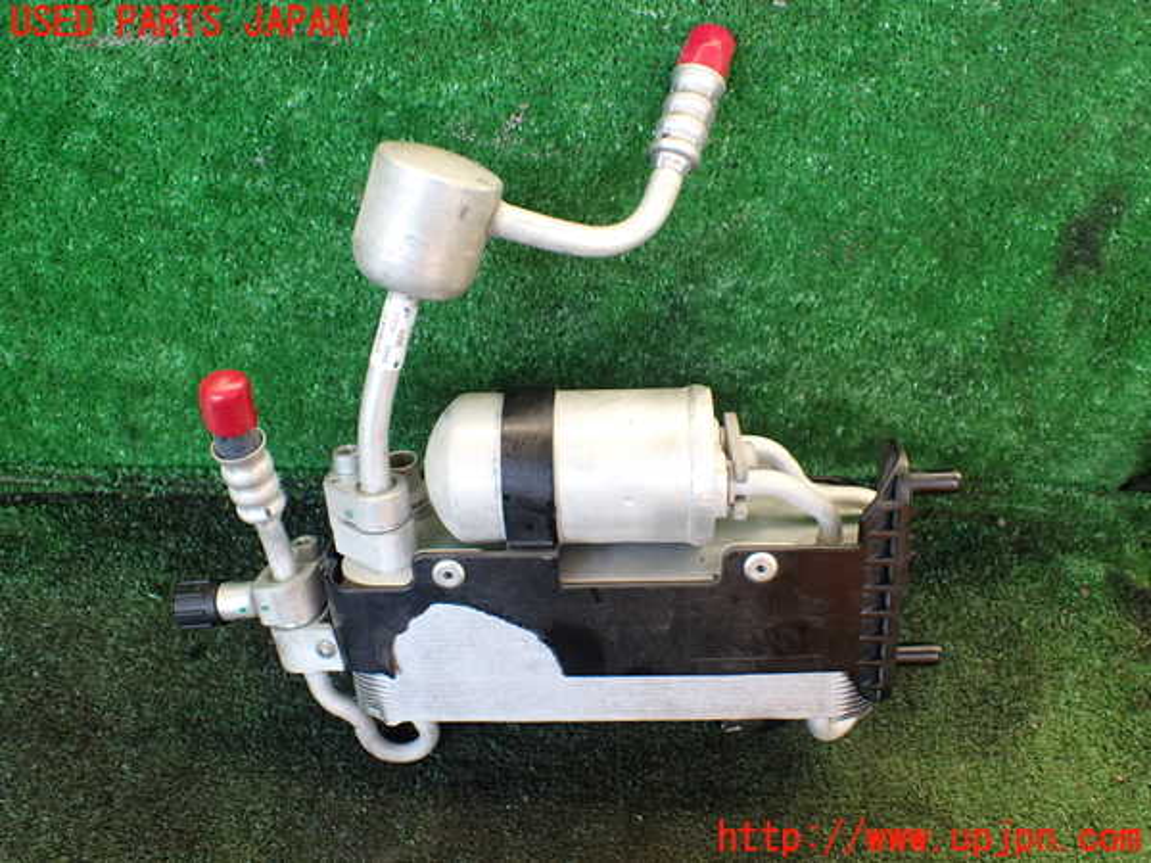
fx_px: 998
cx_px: 576
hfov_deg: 60.0
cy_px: 432
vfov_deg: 46.8
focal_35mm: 30
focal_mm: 5.4
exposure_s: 1/125
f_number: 2.3
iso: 200
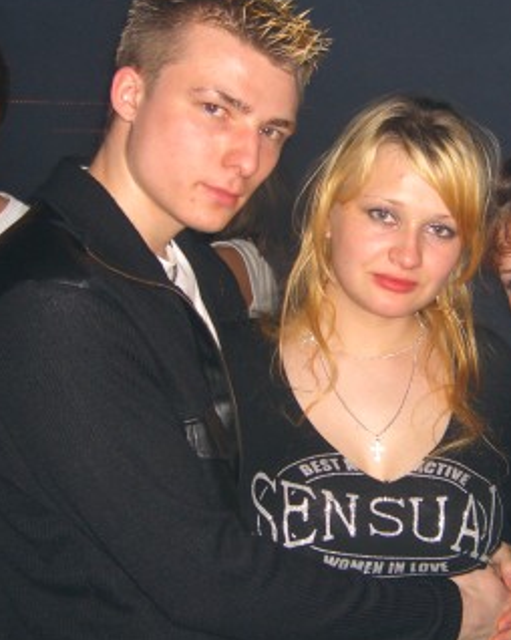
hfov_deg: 21.7
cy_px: 362
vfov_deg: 27.1
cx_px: 372
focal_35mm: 70
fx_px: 1325
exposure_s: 1/60
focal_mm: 7.9
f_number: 2.8
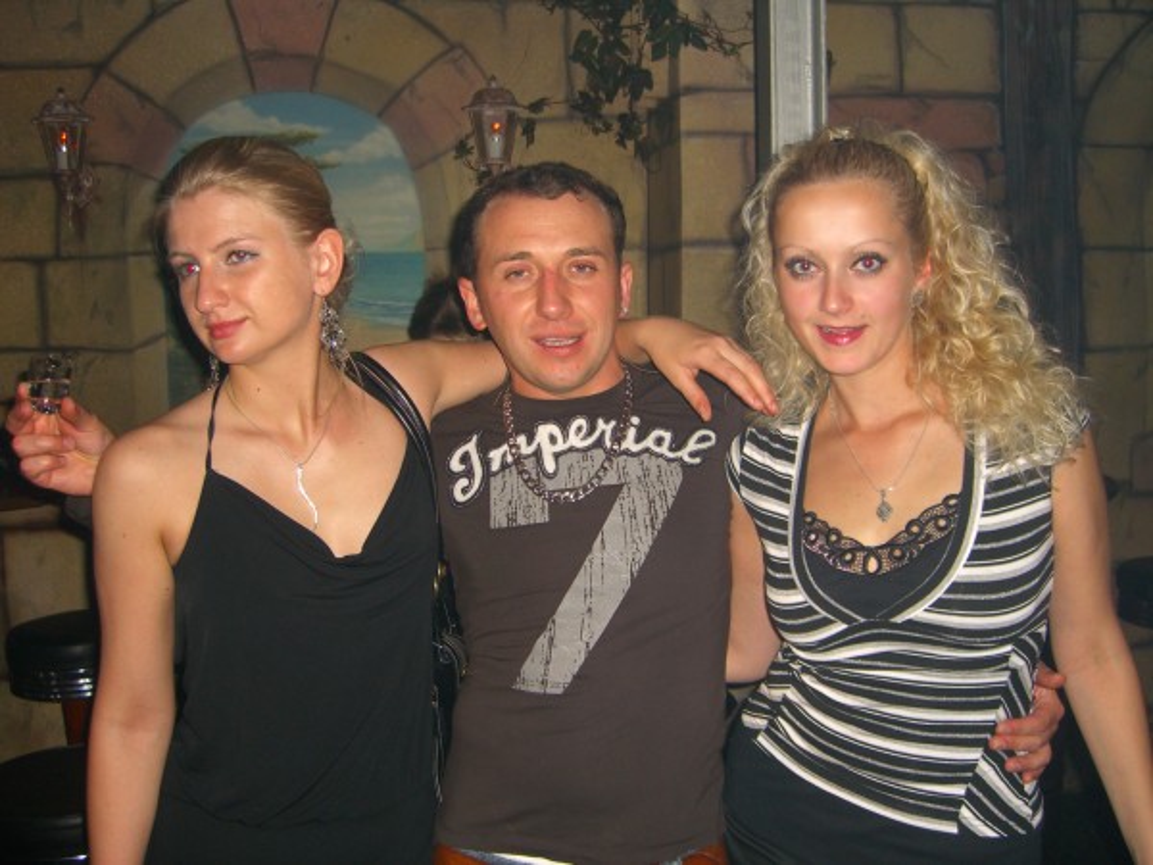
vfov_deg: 37.7
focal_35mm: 38
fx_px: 1266
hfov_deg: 49.0
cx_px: 576
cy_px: 432
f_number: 2.8
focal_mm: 7.9
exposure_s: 1/60
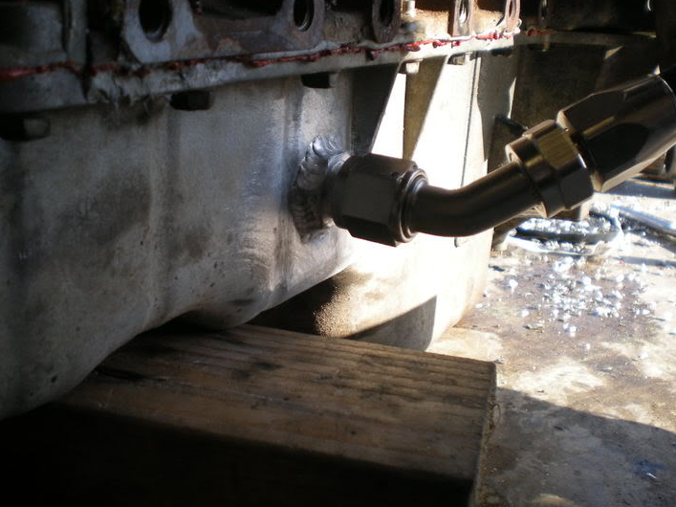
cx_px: 312
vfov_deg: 33.6
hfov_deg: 43.8
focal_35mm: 43
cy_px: 260
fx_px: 840
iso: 64
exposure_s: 1/120
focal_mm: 6.3
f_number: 3.1
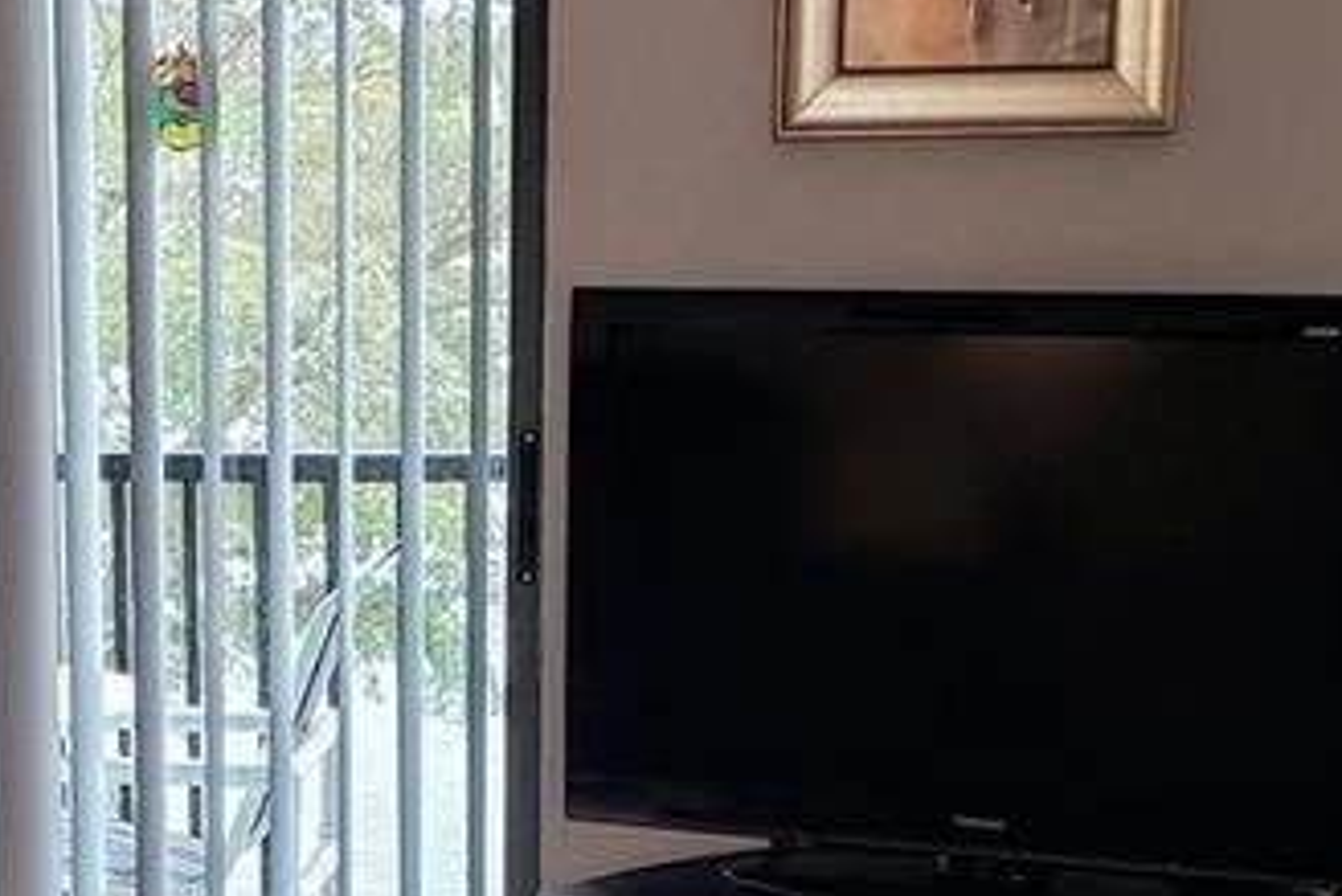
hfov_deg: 20.4
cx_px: 286
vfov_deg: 13.7
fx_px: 3692
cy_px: 880
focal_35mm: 99
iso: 160
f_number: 2.4
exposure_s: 1/60
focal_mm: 4.3
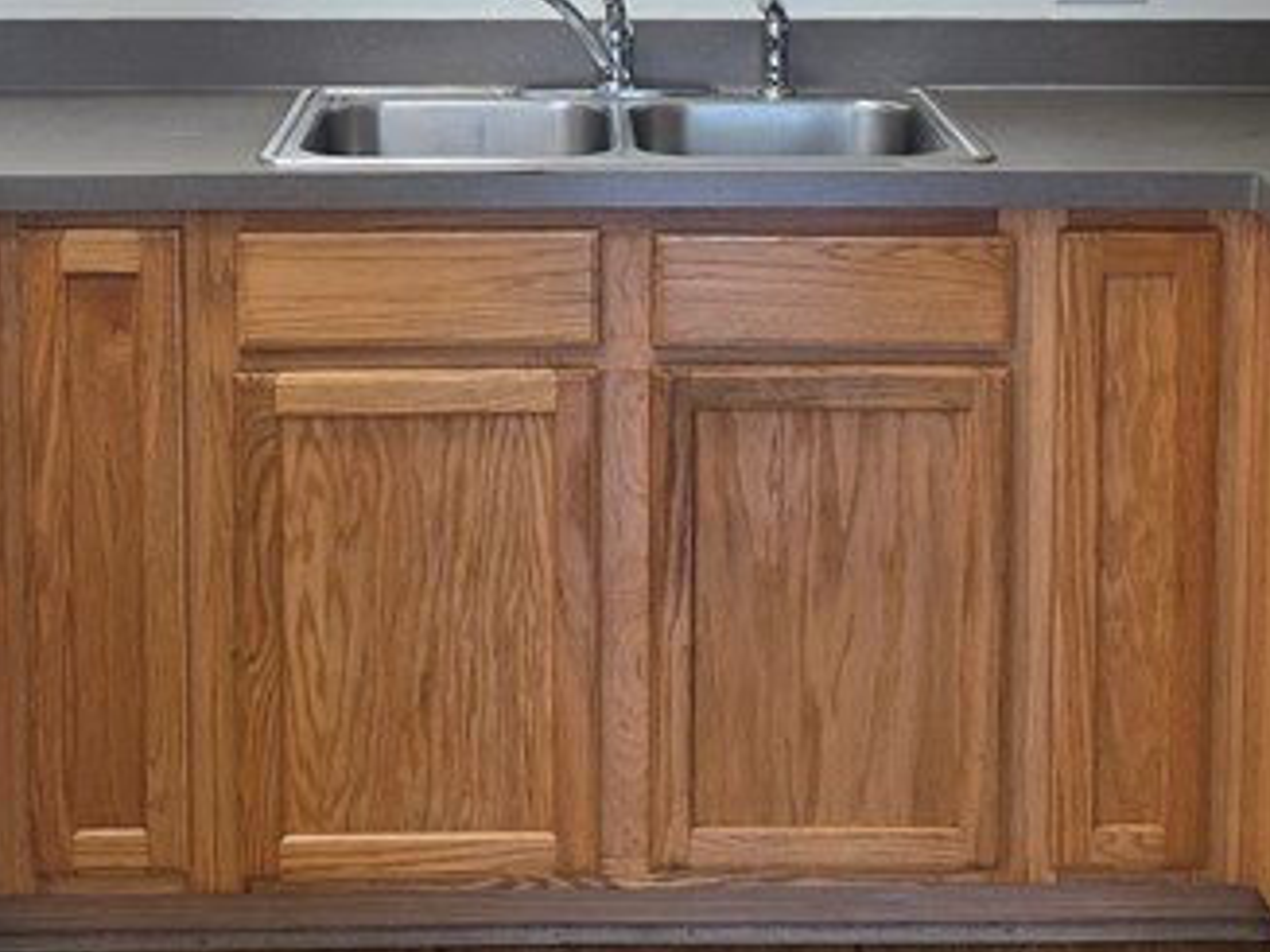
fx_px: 2641
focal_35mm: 72
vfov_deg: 19.9
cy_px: 23
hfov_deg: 27.0
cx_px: 606
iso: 40
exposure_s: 1/58.1
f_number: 1.7
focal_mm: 6.3
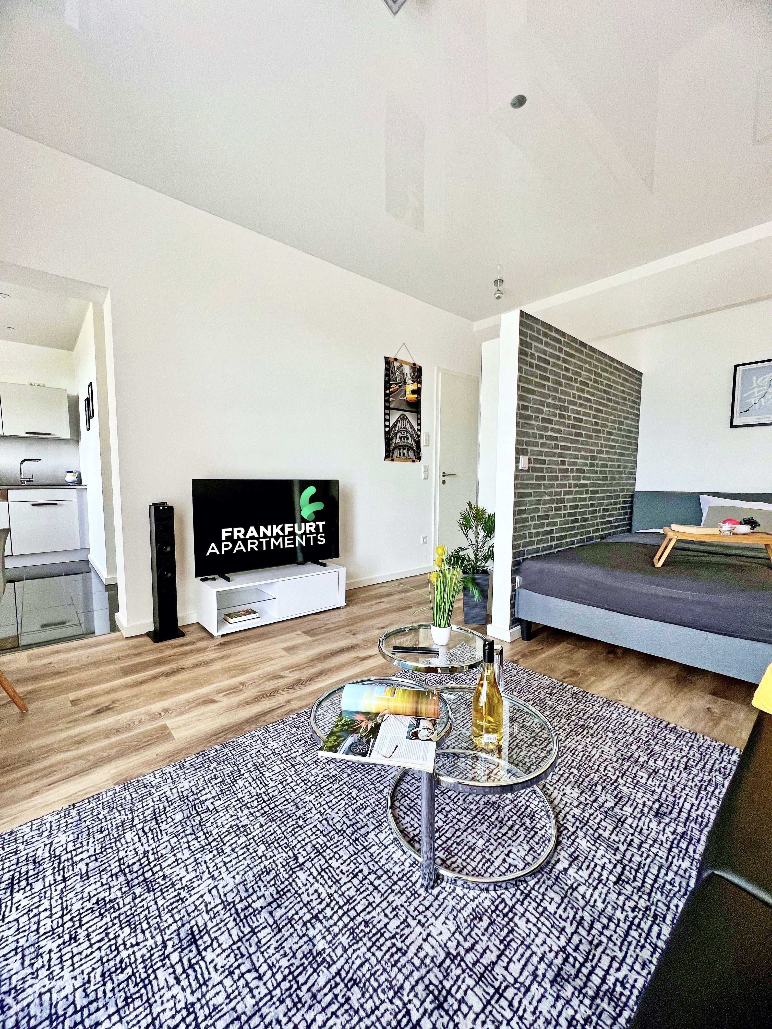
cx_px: 386
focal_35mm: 13
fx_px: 387
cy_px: 514
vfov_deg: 106.2
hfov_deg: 89.9
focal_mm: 1.57
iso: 100
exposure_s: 1/100
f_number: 1.8
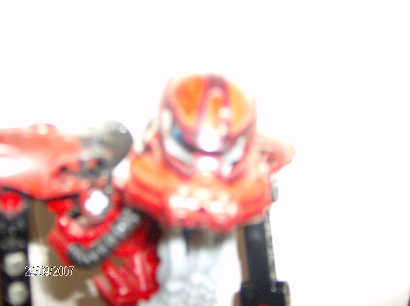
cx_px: 205
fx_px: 425
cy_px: 153
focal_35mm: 36
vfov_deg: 39.5
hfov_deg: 51.5
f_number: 2.8
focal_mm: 6
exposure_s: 1/60
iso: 200
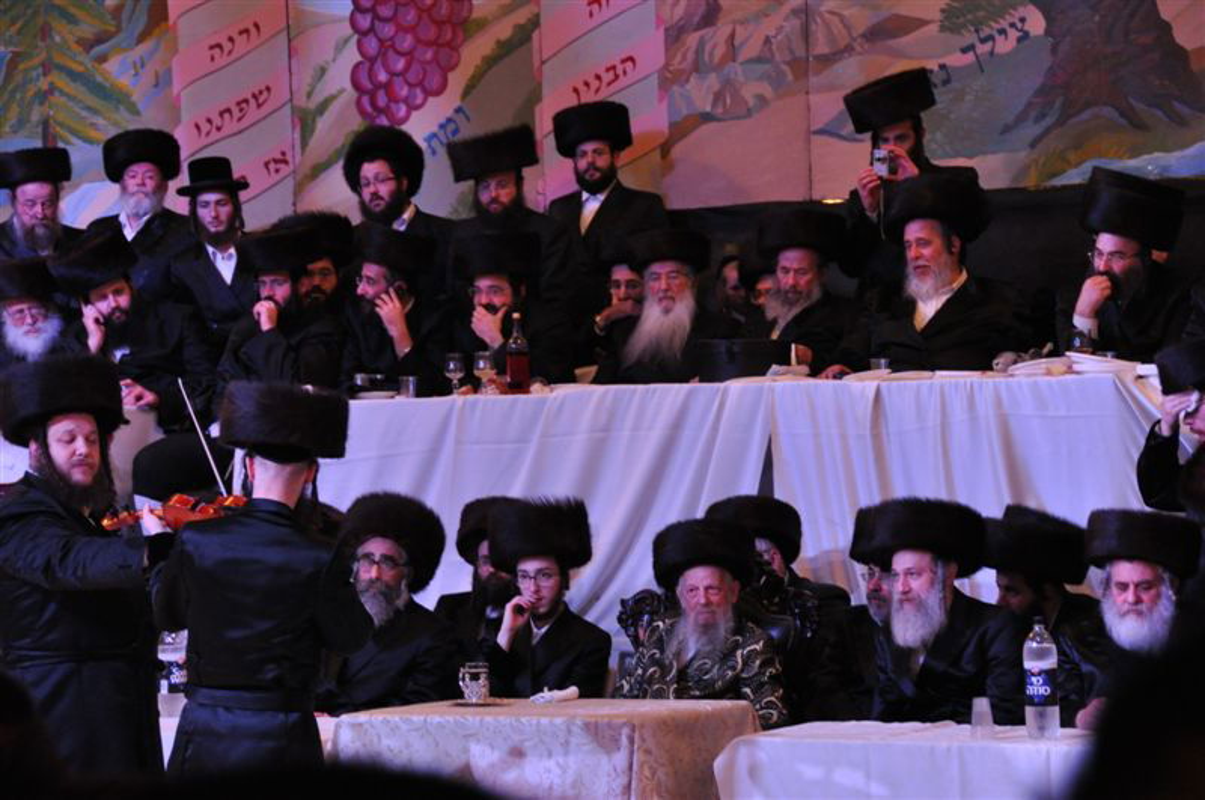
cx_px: 602
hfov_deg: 16.7
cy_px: 400
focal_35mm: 123
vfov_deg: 11.1
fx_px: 4111
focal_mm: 82
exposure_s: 1/30
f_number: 5
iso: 1600
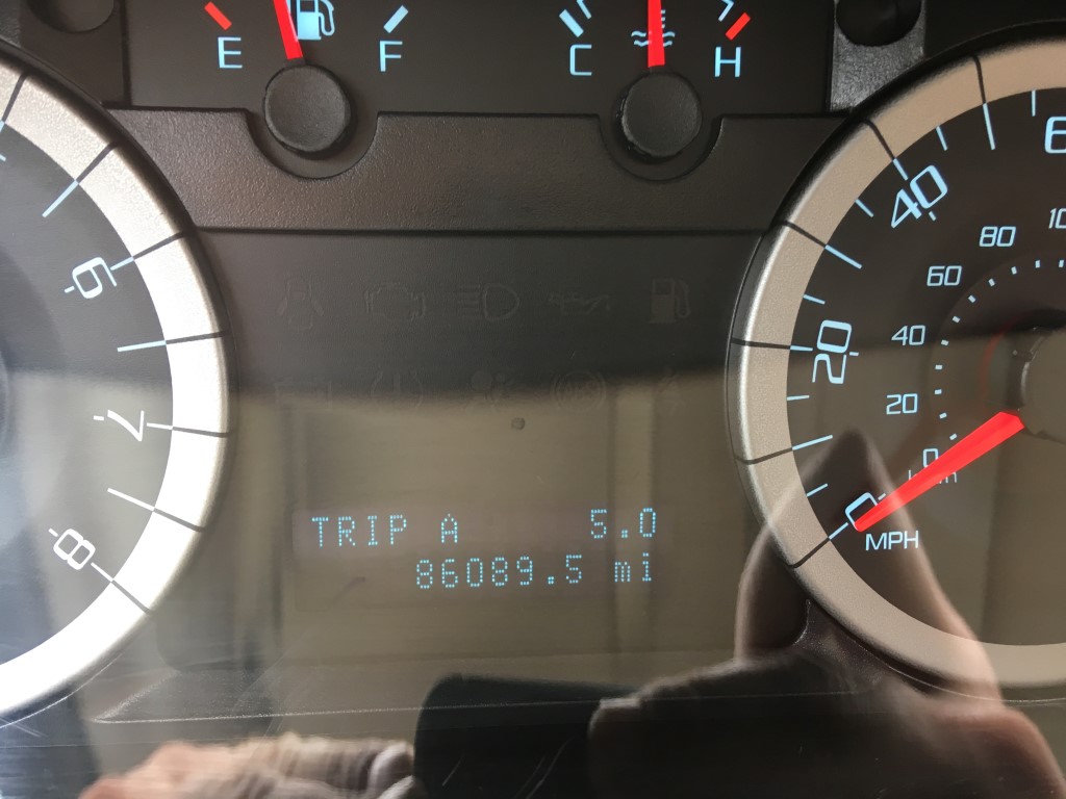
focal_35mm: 29
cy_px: 400
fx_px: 893
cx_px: 533
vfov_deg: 48.2
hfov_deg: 61.7
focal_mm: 4.15
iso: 50
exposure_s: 1/30
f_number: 2.2
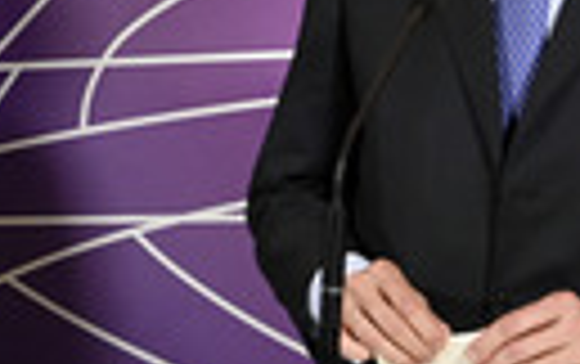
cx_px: 7
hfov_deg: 10.1
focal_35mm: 206
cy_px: -9
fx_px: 3260
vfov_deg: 6.4
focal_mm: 58
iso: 4000
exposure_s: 1/250
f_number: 5.6
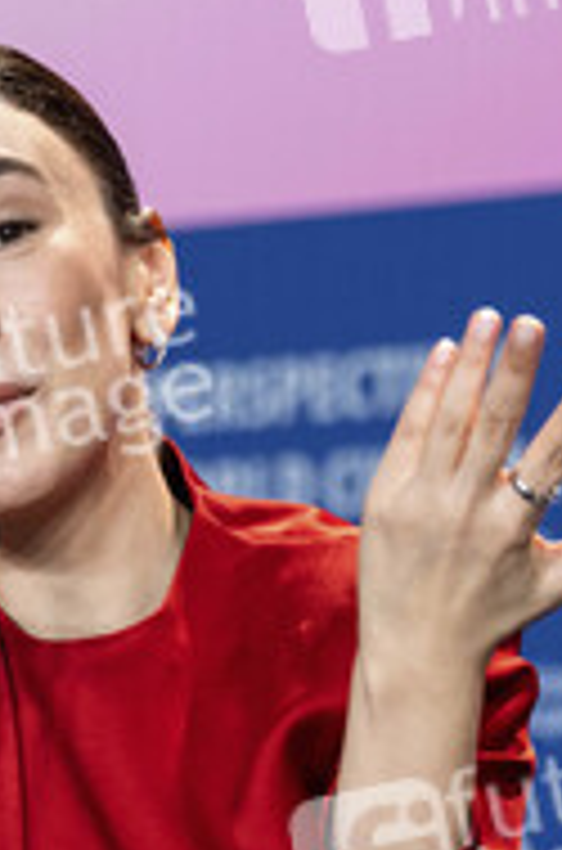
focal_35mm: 301
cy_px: 621
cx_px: 112
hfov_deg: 4.5
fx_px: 7087
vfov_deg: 6.9
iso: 2000
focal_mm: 94.5
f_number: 2.8
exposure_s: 1/240
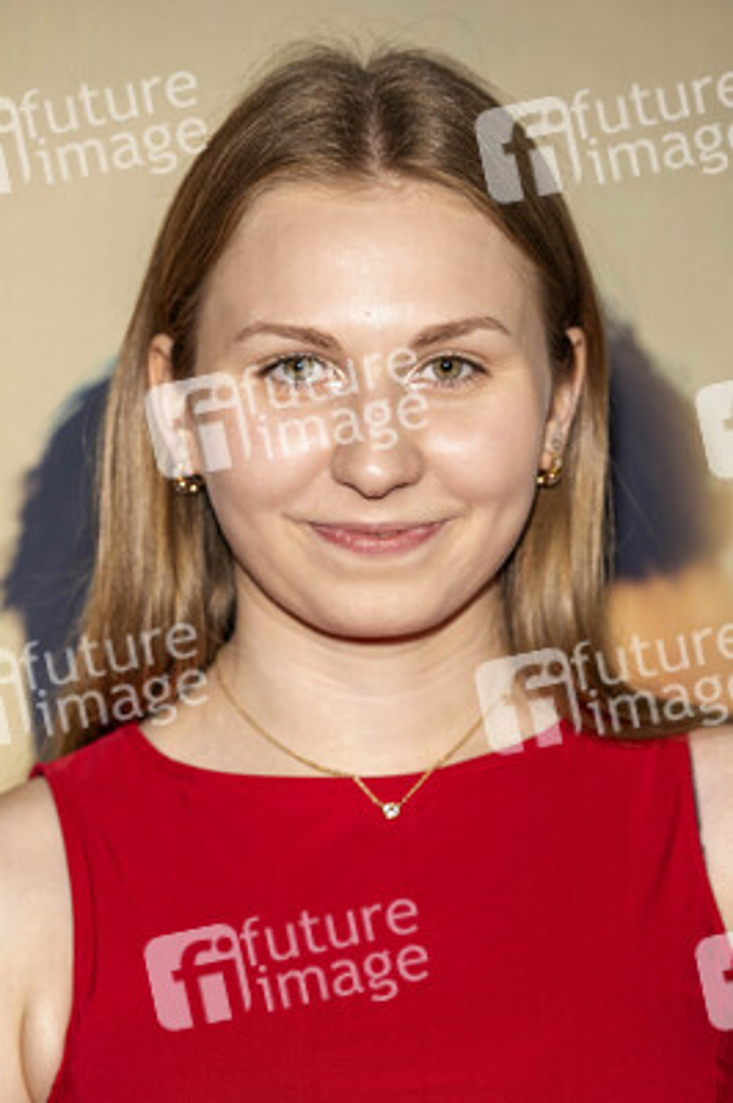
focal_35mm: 150
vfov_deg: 13.7
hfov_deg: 9.1
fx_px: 4589
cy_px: 552
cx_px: 366
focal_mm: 150
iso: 800
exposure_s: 1/200
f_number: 4.5
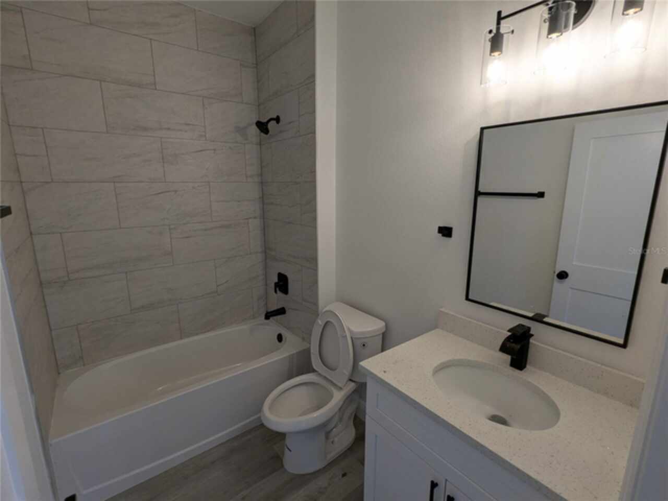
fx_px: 309
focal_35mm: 16
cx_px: 334
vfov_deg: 78.1
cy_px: 250
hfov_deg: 94.5
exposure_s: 1/60
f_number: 2.2
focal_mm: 2.35
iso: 37
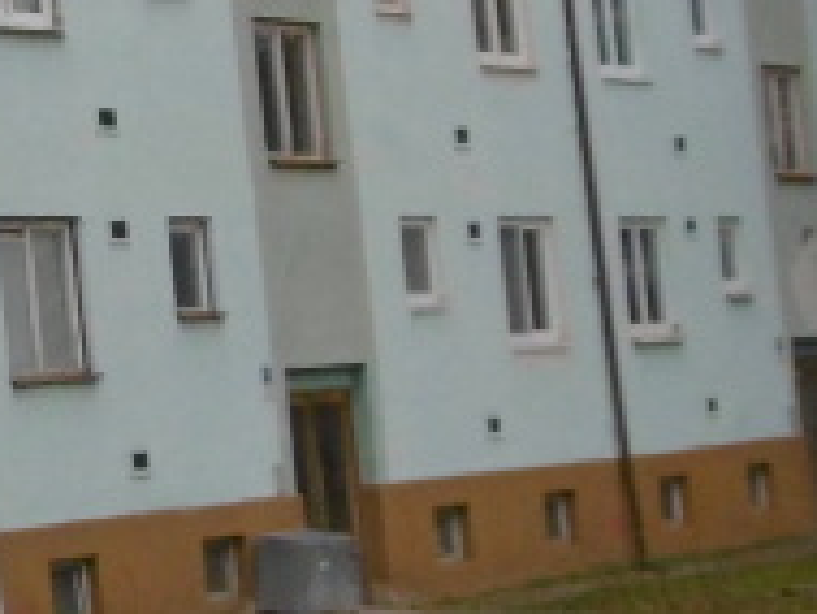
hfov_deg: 10.5
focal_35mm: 173
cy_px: -69
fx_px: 4086
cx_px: -817
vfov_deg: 8.5
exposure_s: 1/100
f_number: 3.5
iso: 100
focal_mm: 5.8
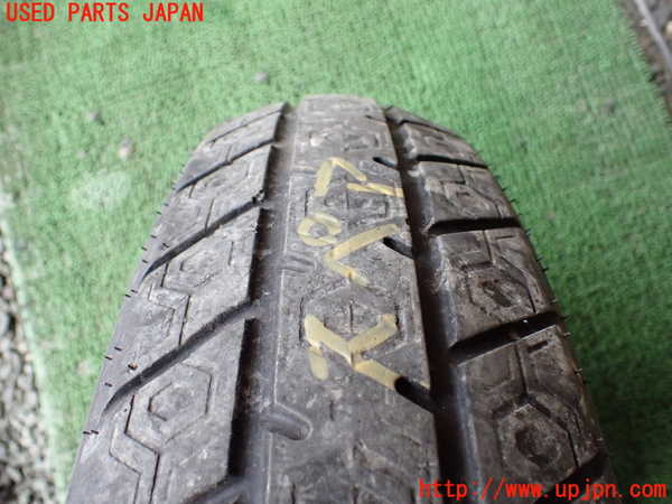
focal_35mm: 30
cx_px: 336
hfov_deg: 60.0
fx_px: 582
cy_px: 252
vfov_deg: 46.8
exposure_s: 1/125
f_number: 2.3
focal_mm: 5.4
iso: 640
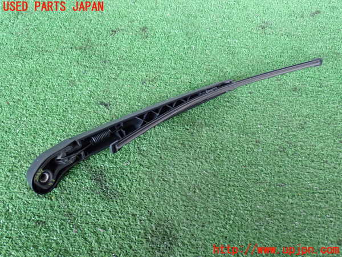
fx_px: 405
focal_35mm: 41
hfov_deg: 45.8
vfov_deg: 35.1
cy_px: 128
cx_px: 171
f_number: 2.8
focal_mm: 7.31
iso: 500
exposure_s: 1/40
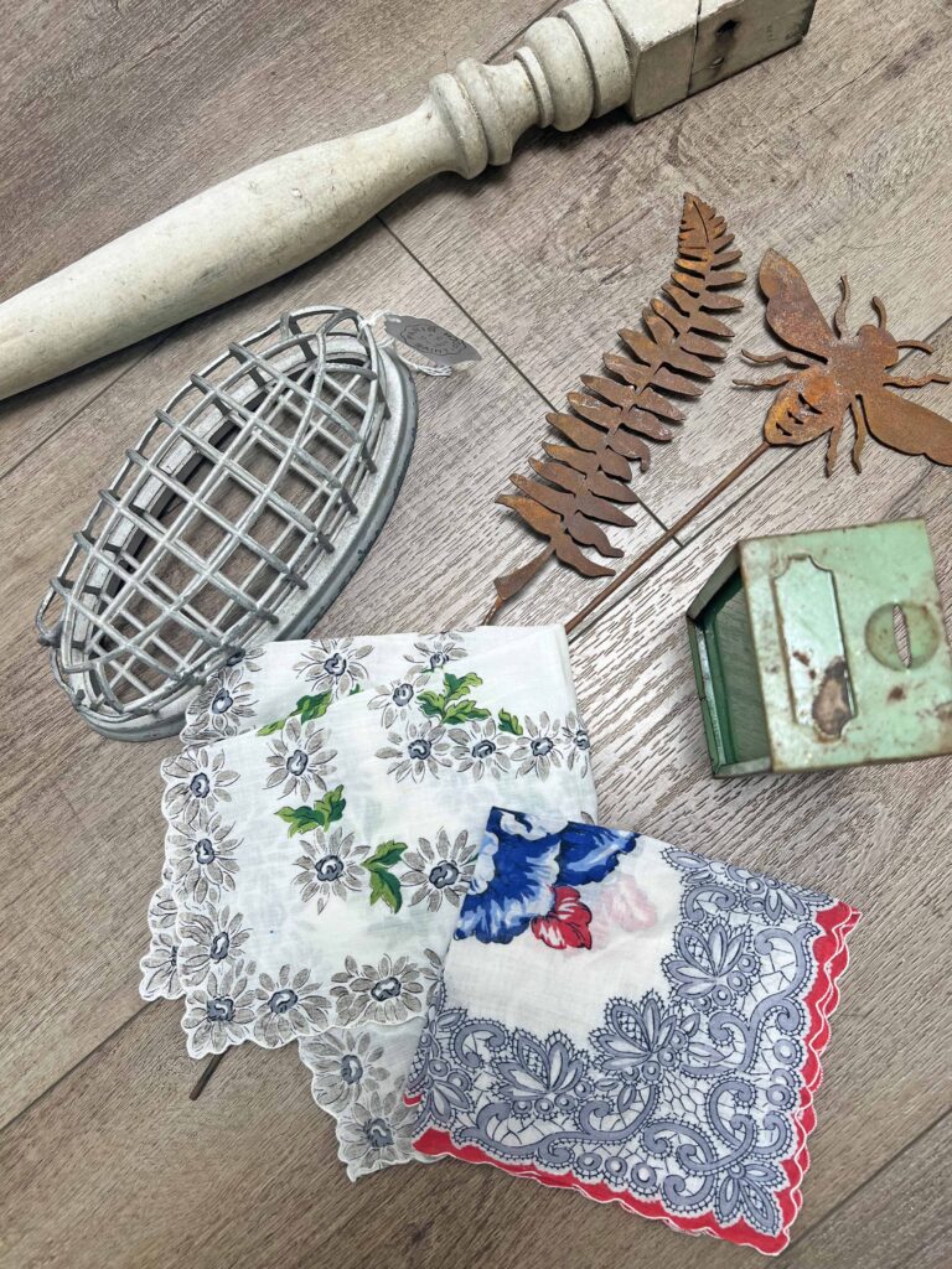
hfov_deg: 53.1
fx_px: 953
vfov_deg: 67.3
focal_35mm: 26
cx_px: 476
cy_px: 634
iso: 40
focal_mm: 5.7
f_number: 1.5
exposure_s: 1/120
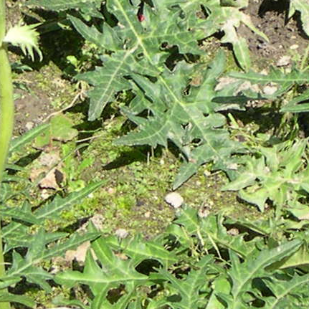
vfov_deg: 5.6
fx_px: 3151
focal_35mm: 312
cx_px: 227
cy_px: -80
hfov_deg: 5.6
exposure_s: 1/455
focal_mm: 14.2
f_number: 3.7
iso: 100
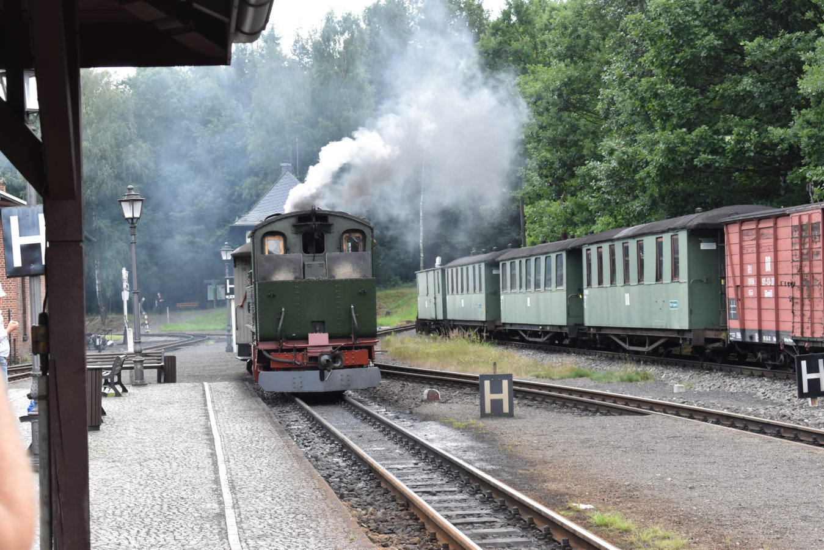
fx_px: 1889
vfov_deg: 16.6
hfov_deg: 24.6
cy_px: 275
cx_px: 412
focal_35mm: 82
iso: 400
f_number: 7.1
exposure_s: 1/200
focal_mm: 55
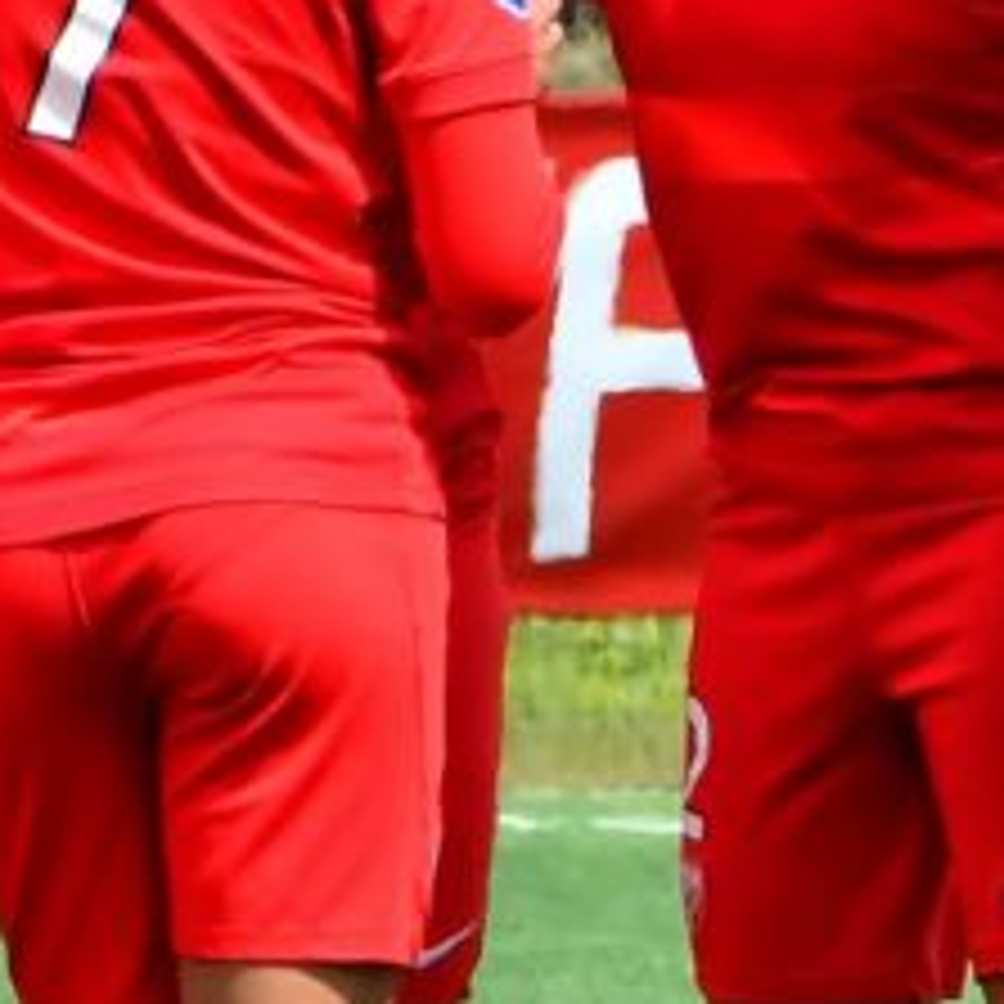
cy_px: 434
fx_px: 61363
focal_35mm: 1870
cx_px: 176
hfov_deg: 0.9
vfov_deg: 0.9
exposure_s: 1/1000
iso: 800
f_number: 13
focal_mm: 240
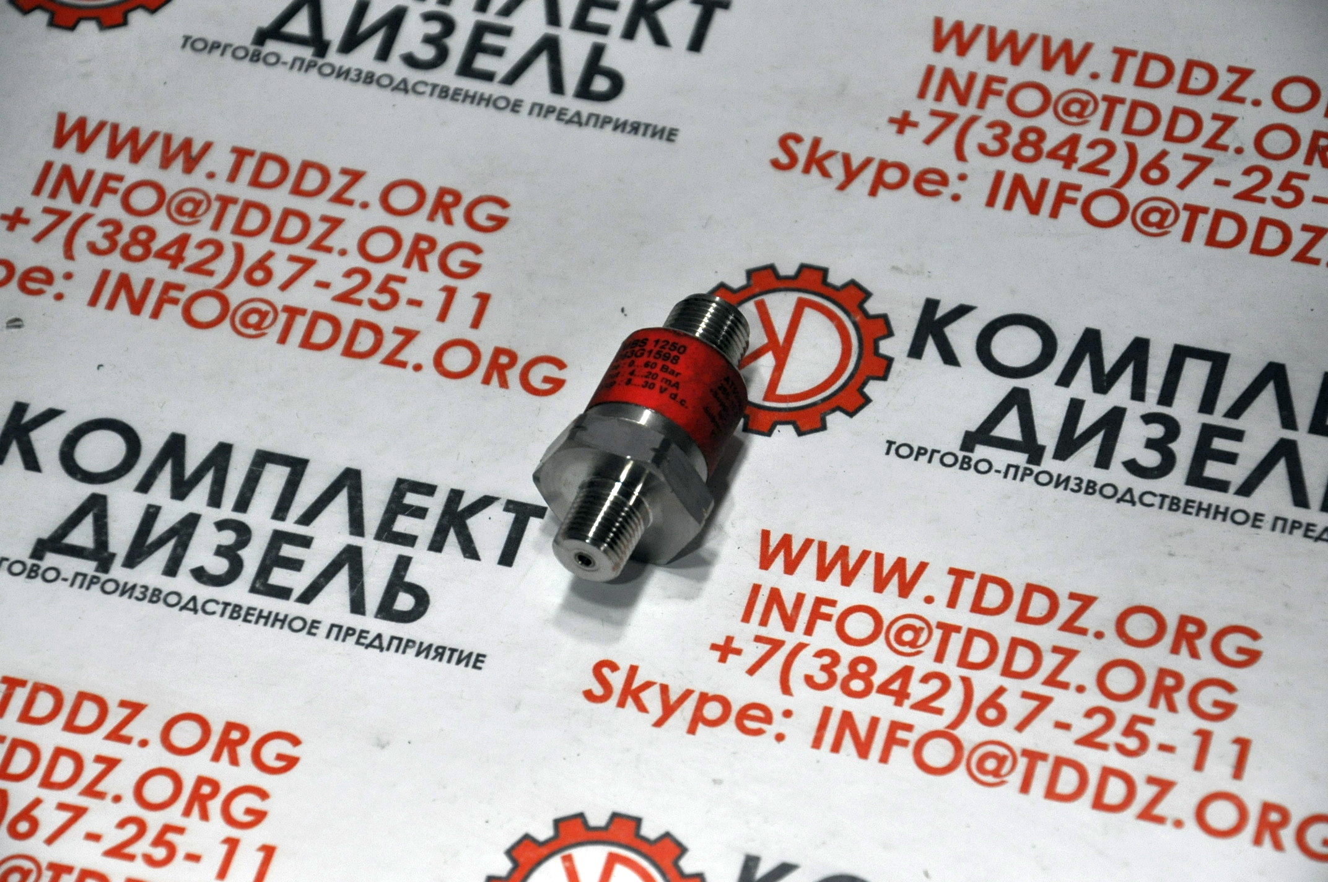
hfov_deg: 13.1
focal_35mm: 158
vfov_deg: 8.7
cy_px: 441
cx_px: 664
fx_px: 5803
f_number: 7.1
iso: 800
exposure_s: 1/200
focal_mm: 105
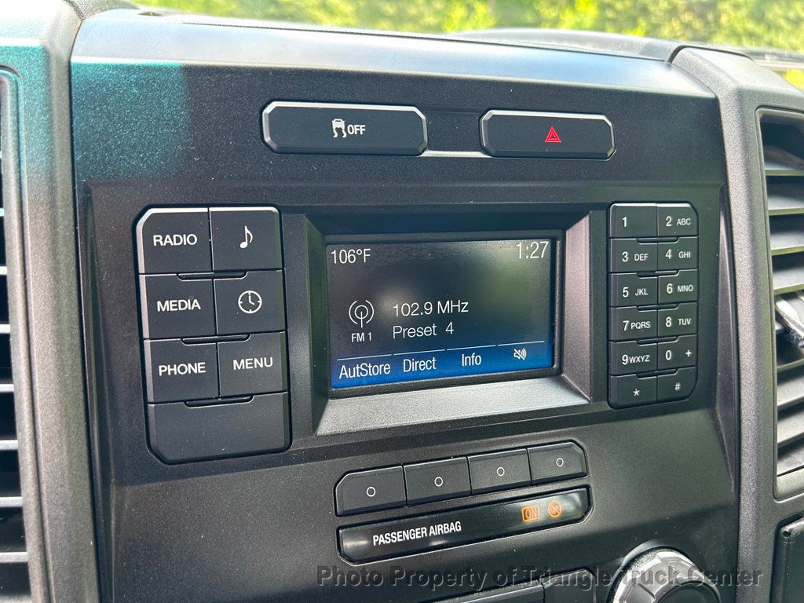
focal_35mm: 26
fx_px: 604
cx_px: 402
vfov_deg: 53.1
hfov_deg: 67.3
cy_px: 302
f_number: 1.5
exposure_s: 1/121
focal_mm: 5.7
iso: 100
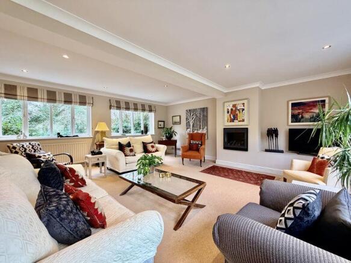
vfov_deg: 85.7
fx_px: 142
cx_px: 176
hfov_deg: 102.1
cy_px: 132
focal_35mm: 14
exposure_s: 1/100
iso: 320
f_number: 2.2
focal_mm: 2.22
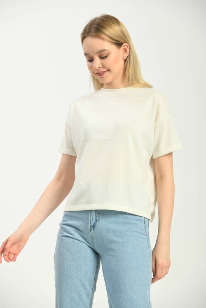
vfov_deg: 14.7
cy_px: 154
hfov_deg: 9.8
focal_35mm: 140
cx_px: 103
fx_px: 1202
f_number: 6.3
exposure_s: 1/160
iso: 100
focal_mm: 140
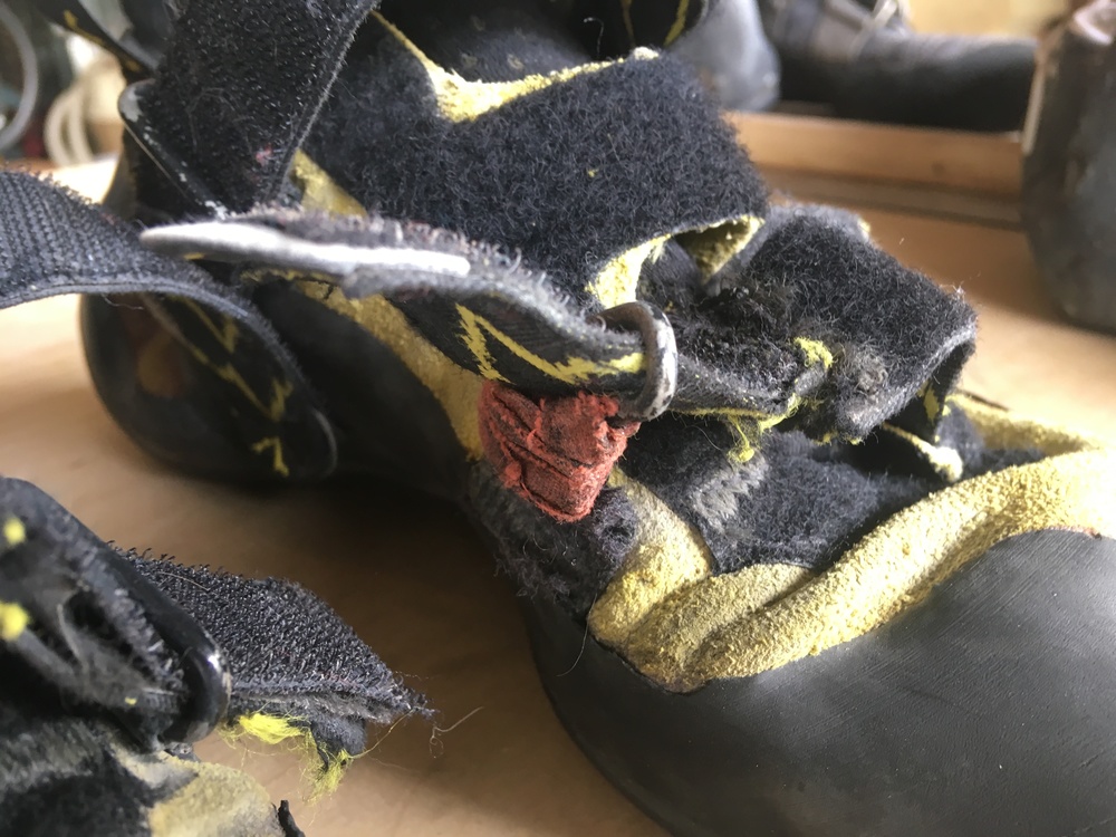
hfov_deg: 61.7
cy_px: 418
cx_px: 558
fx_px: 935
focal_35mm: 29
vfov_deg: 48.2
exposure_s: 1/30
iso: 64
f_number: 2.2
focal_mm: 4.15
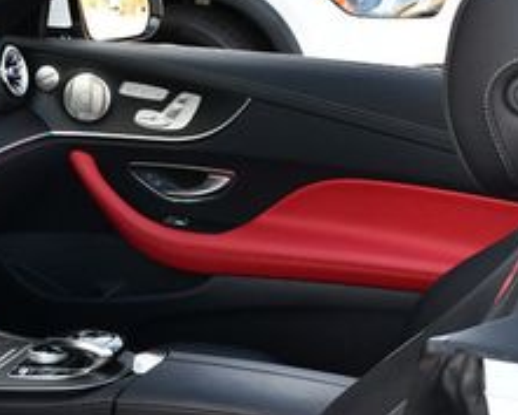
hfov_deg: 17.4
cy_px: 431
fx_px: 1672
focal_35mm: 109
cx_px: 82
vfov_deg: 13.9
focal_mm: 20
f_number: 5.6
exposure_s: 1/250
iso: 400
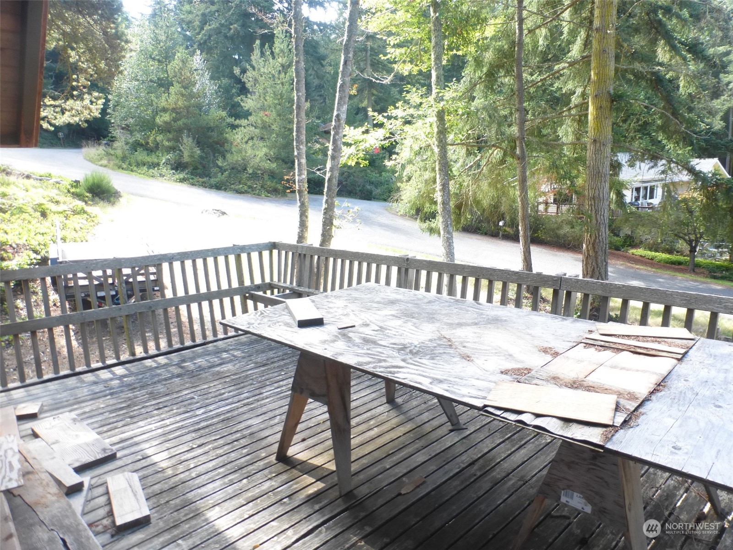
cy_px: 275
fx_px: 508
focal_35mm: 24
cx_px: 366
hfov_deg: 71.6
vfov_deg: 56.8
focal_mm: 4.3
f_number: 3.3
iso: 125
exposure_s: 1/60
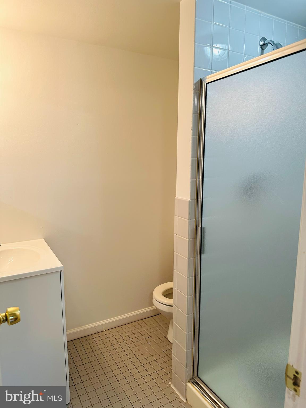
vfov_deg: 71.6
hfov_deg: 56.8
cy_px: 204
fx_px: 283
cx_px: 153
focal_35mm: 24
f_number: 1.78
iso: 160
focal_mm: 6.86
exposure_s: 1/120
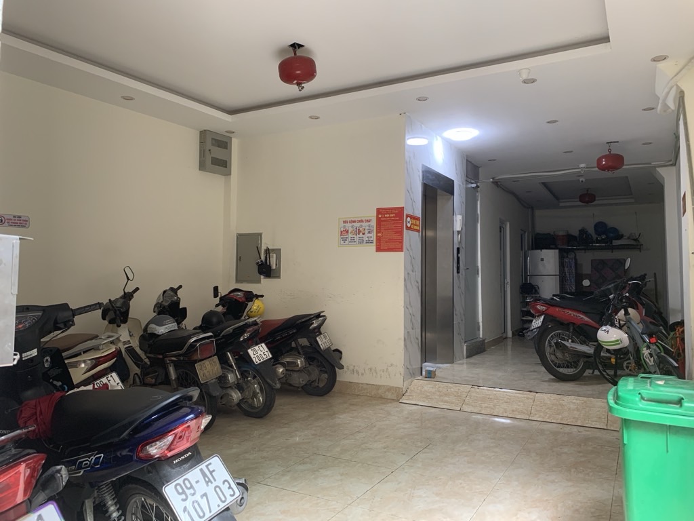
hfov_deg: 67.3
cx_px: 347
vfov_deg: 53.1
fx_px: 521
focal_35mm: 26
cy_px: 260
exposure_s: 1/60
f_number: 1.8
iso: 160
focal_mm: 4.25
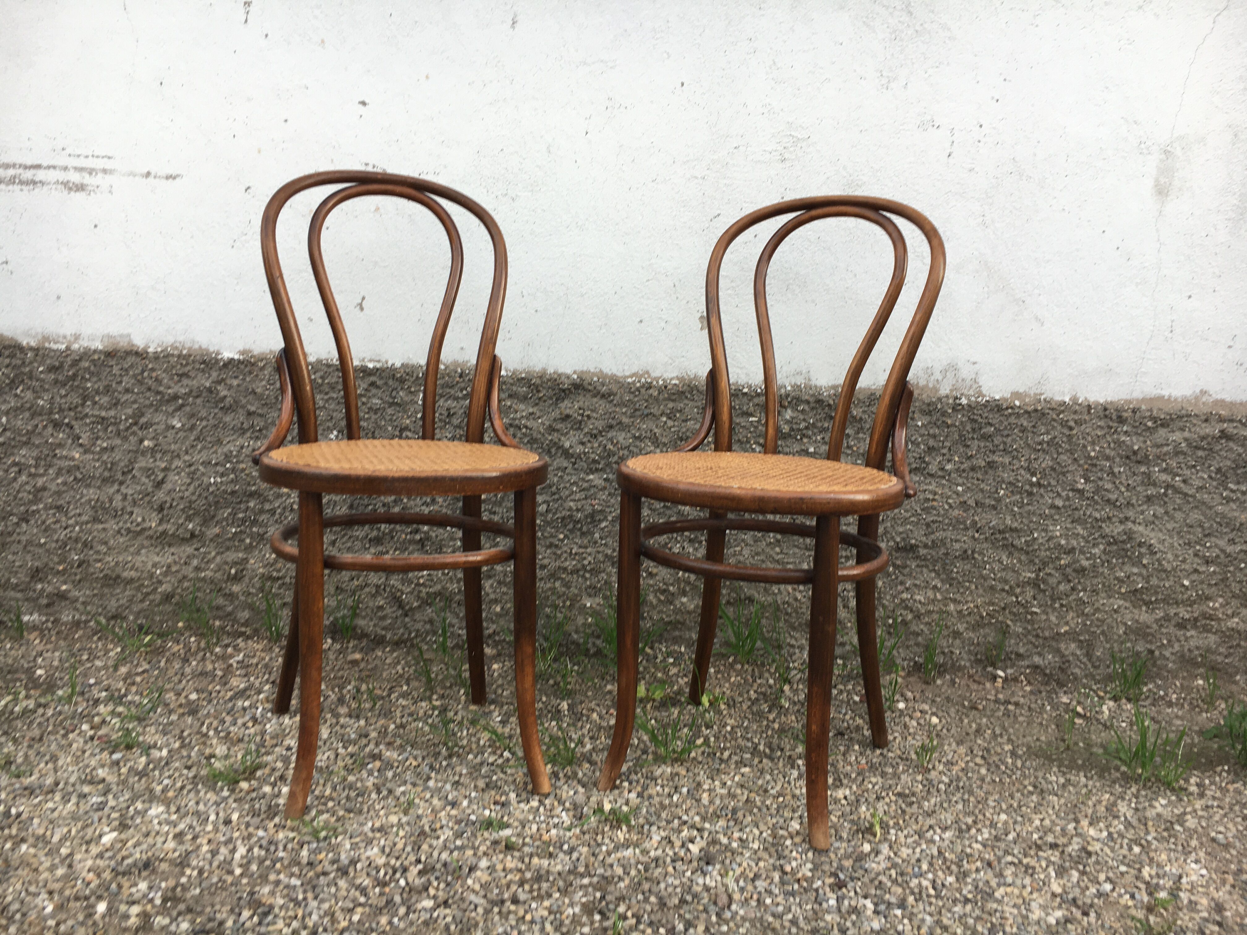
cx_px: 624
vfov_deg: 48.2
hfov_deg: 61.7
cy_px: 468
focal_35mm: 29
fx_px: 1045
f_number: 2.2
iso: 25
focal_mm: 4.15
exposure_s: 1/104
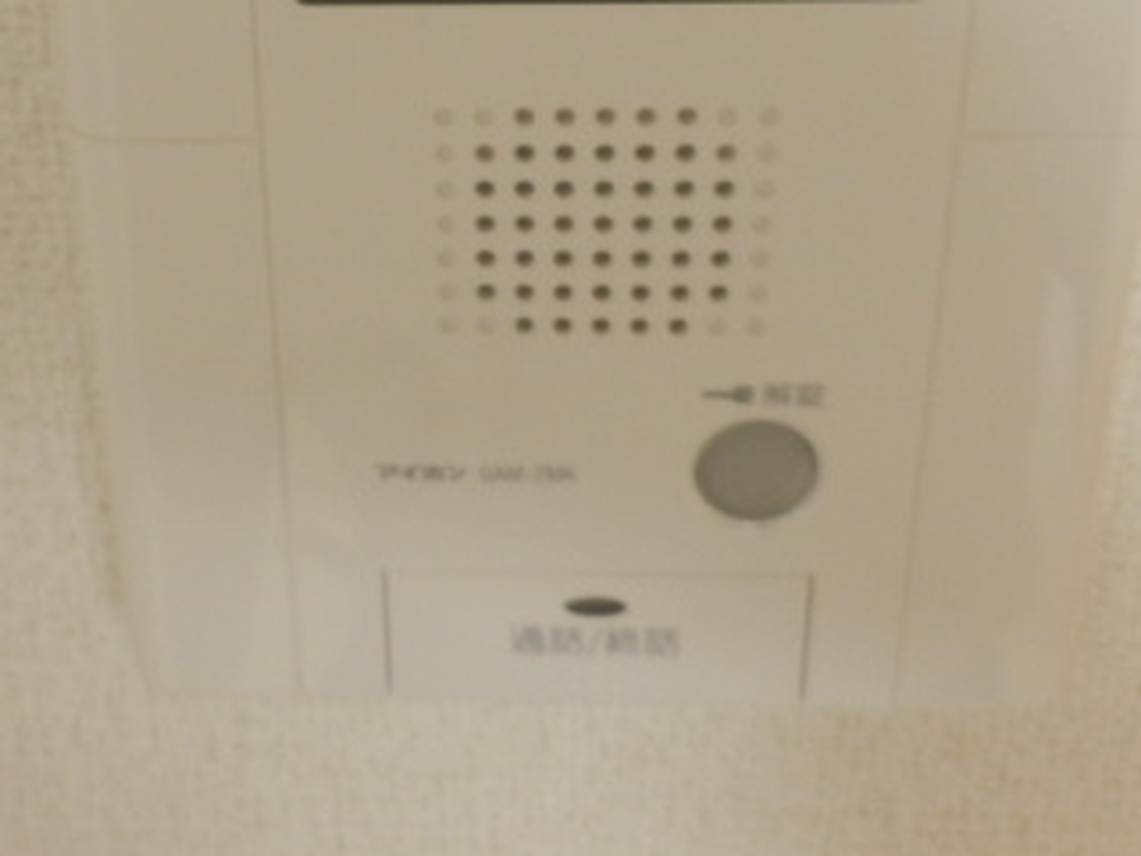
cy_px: 96
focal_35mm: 48
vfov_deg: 29.1
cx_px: 357
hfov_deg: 39.1
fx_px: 1582
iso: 250
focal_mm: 4.2
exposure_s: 1/30
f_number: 3
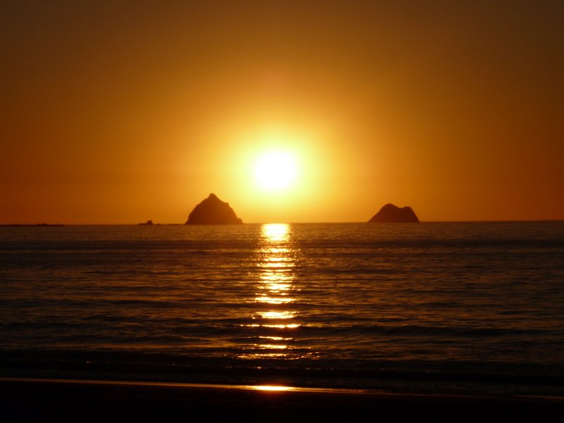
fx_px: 2591
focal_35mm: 159
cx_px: 282
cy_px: 212
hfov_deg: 12.4
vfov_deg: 9.3
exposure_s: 1/1600
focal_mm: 28.3
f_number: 8
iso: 100
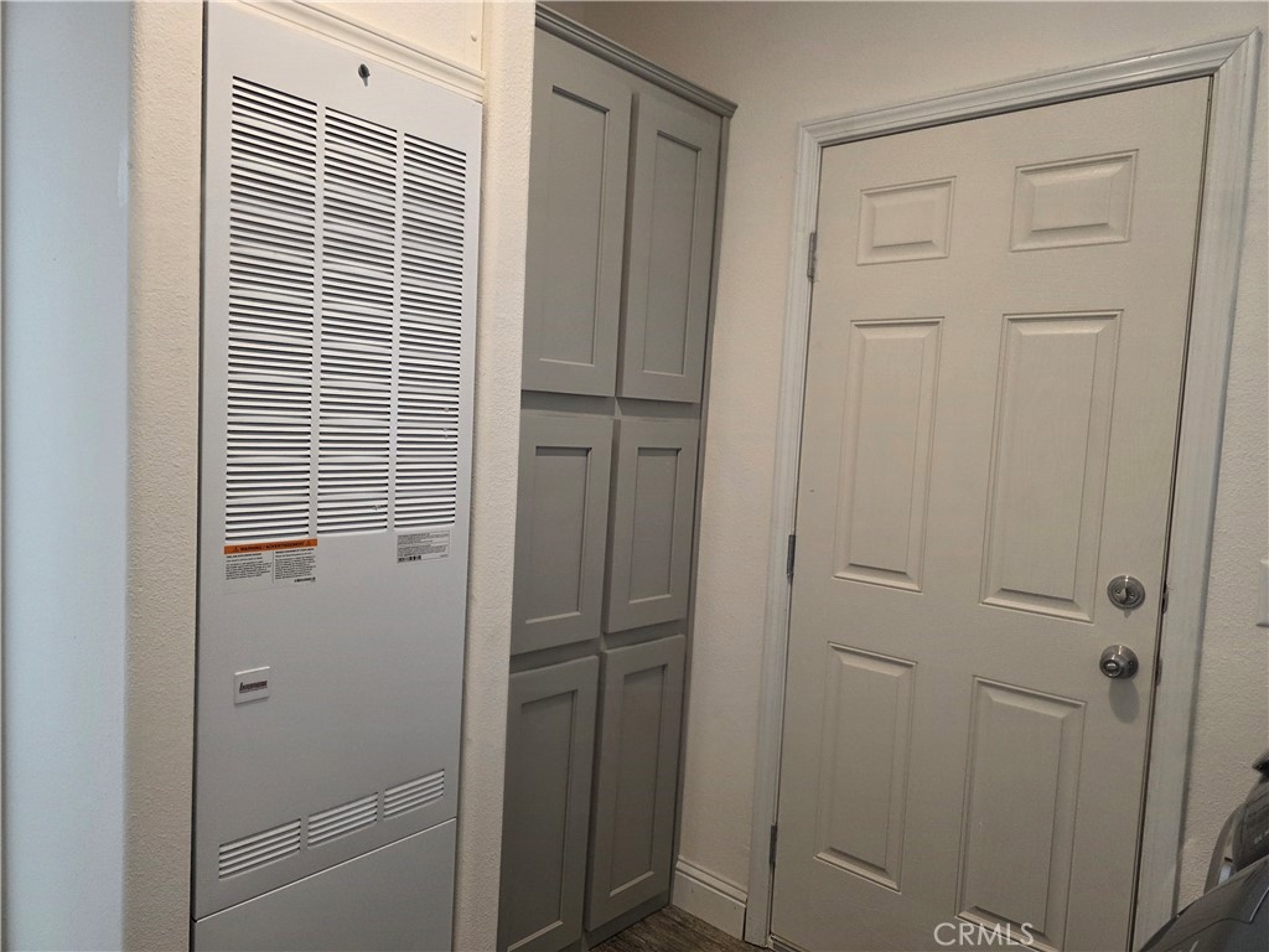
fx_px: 843
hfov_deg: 73.9
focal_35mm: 23
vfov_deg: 58.9
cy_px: 476
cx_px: 634
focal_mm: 6.3
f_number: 1.7
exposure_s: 1/120
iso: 250
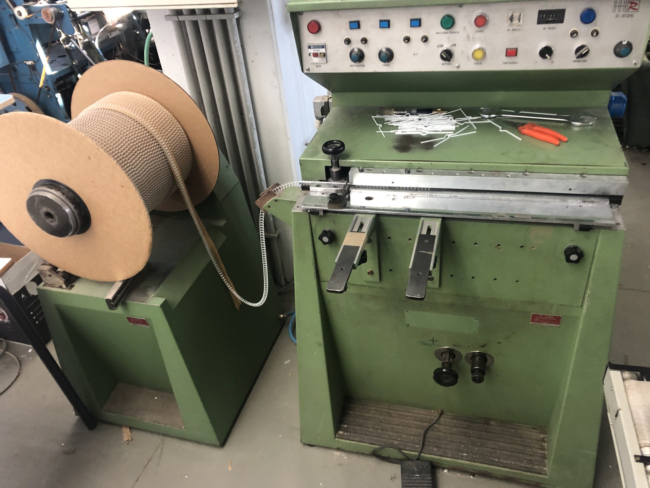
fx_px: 526
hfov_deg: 63.4
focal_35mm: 28
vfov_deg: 49.7
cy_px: 244
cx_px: 325
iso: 64
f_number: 1.8
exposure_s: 1/15
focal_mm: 3.99
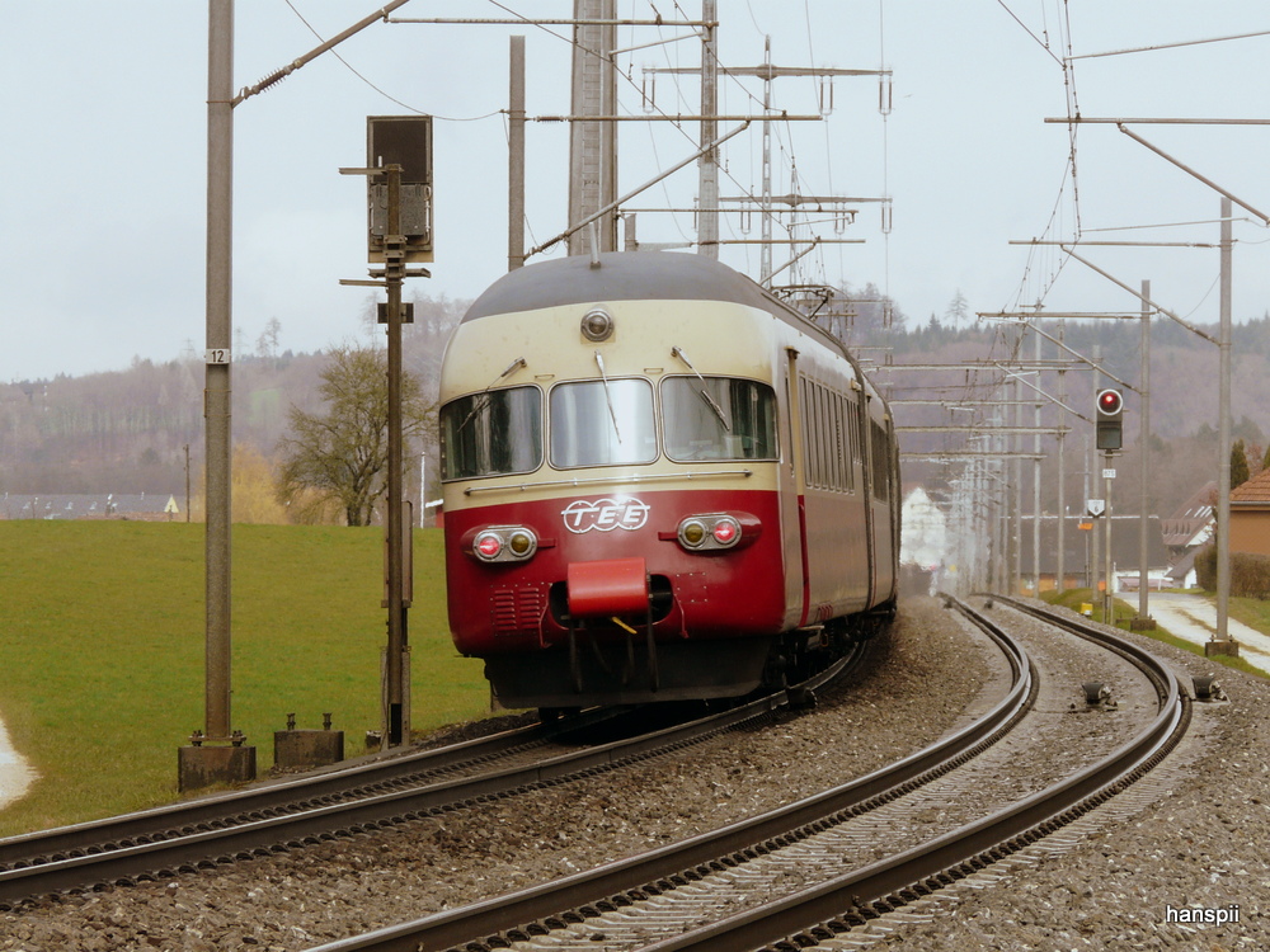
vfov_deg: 5.9
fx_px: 9245
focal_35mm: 252
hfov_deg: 7.9
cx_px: 635
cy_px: 476
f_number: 5.6
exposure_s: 1/250
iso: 100
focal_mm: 41.5
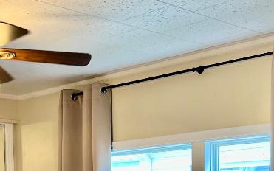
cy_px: 232
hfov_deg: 26.5
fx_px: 568
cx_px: 46
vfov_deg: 16.1
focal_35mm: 76
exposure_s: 1/60
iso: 80
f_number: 1.5
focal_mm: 5.7
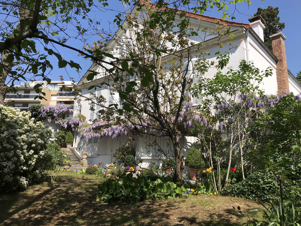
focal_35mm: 28
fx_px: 243
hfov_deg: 63.4
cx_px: 150
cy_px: 113
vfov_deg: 49.7
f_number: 1.8
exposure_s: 1/2227
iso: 20
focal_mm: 3.99
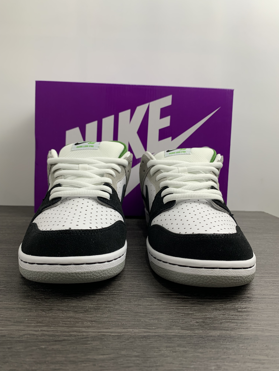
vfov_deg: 67.3
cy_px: 186
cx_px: 140
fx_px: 279
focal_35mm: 26
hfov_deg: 53.1
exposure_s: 1/121
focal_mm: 4.25
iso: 50
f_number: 1.8
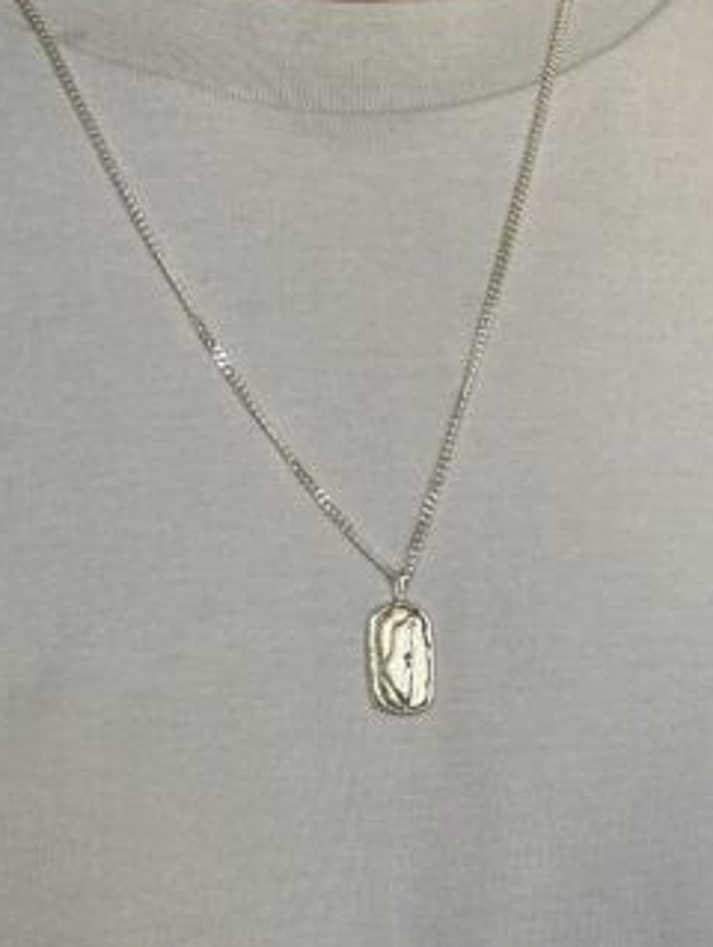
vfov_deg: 32.1
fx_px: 1644
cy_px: 485
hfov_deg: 24.5
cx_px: 383
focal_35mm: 60
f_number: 1.78
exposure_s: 1/104
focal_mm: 6.86
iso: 80
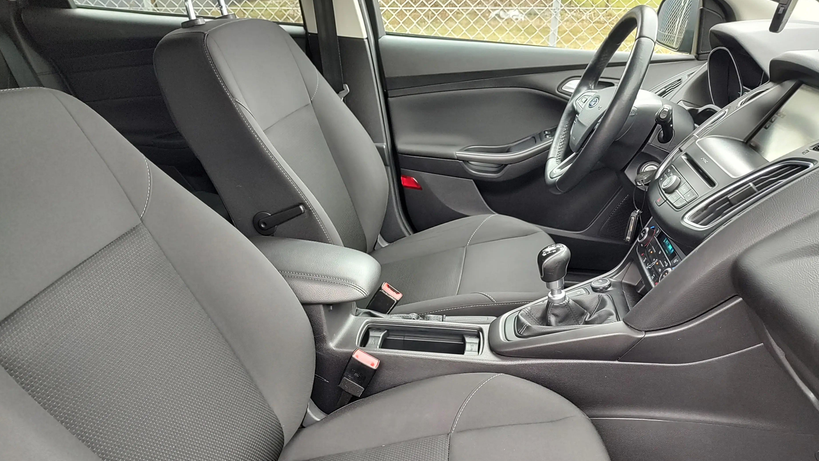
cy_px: 303
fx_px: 565
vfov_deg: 43.8
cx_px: 405
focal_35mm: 26
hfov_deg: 71.9
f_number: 1.8
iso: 166
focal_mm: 5.56
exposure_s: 1/50
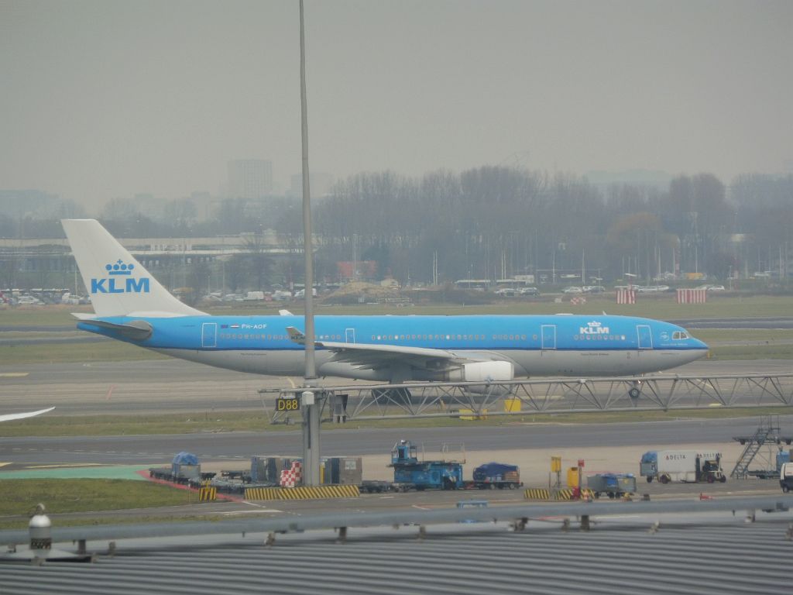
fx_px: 9370
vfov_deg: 3.6
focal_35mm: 409
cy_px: 298
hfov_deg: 4.8
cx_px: 396
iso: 100
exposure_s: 1/160
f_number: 6
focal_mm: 73.1
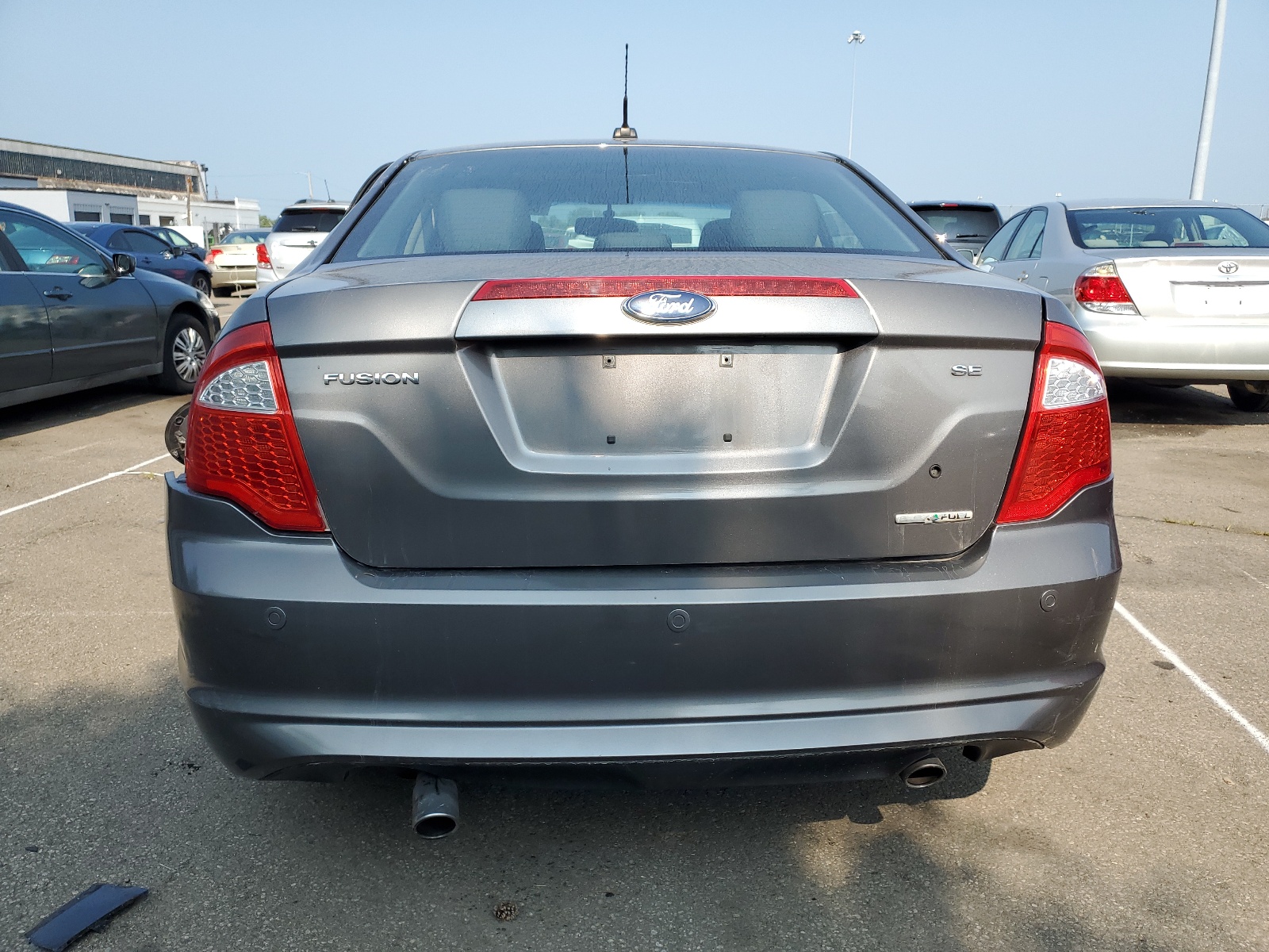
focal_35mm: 26
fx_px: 953
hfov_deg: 67.3
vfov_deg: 53.1
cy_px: 476
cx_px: 634
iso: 50
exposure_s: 1/2000
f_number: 1.5
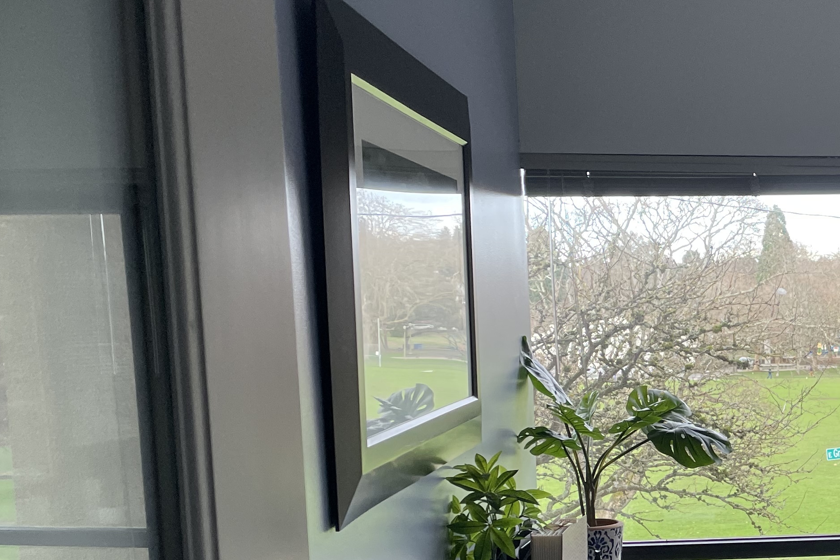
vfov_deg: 22.9
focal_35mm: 58
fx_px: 1353
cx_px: 887
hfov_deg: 31.3
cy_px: 480
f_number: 1.6
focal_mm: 4.2
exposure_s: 1/121
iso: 80
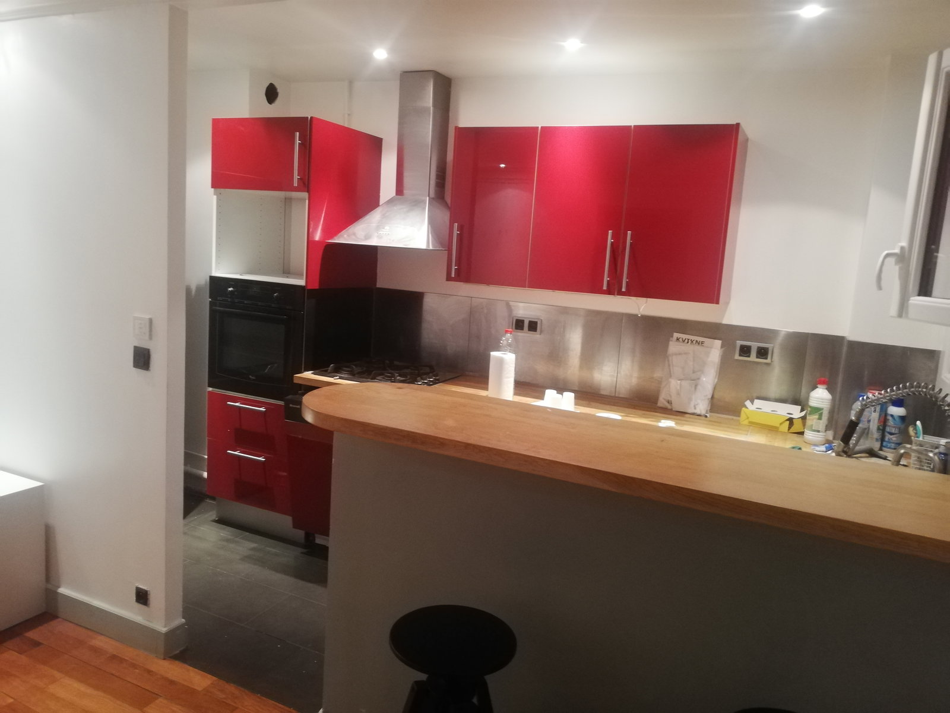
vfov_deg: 53.1
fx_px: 714
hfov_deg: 67.3
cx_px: 475
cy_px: 356
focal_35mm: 26
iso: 640
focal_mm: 3.81
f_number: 2.2
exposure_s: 1/20
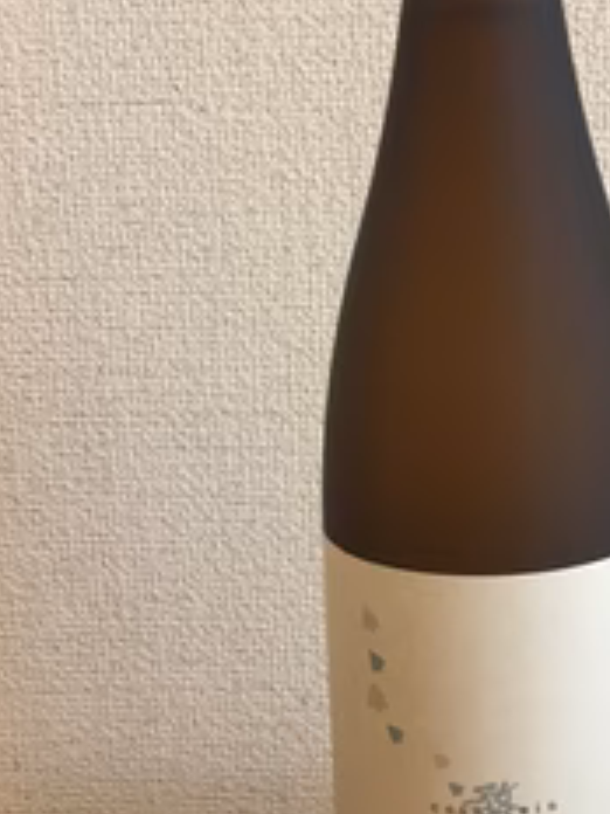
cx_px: 477
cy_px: 347
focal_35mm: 50
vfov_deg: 38.1
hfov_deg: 28.6
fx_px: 1175
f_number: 2.2
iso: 125
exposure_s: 1/30
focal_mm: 4.15
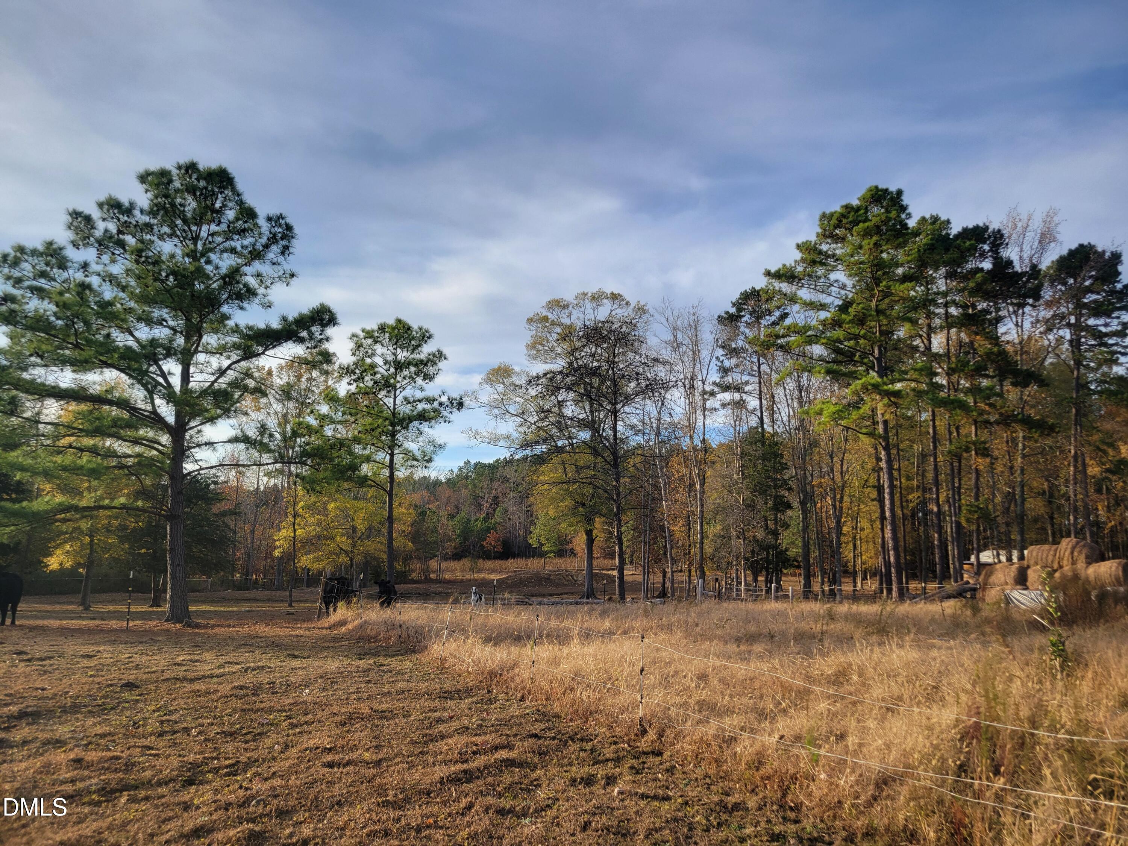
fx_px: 847
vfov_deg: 53.1
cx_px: 564
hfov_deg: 67.3
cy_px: 423
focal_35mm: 26
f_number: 1.8
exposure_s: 1/1129
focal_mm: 5.4
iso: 40
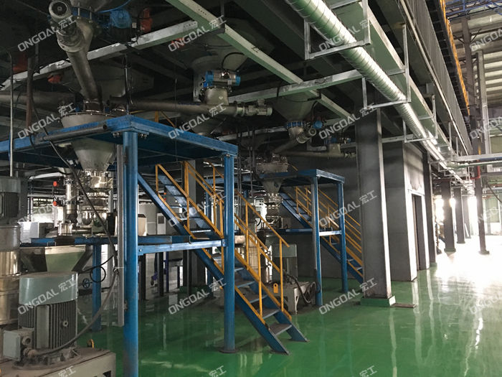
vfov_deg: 48.2
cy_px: 188
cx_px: 251
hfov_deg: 61.7
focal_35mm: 29
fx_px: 421
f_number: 2.2
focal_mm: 4.15
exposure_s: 1/17
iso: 250
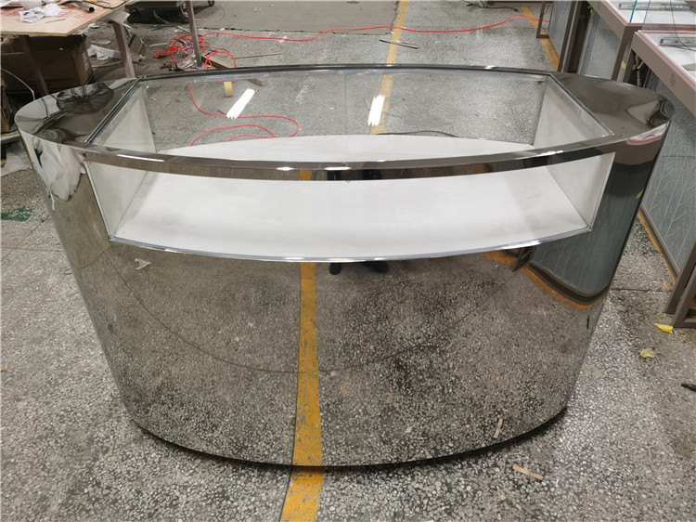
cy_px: 261
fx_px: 543
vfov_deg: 51.3
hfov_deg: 65.3
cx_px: 348
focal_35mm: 27
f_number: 1.6
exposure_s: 1/33.3
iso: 400
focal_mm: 5.56
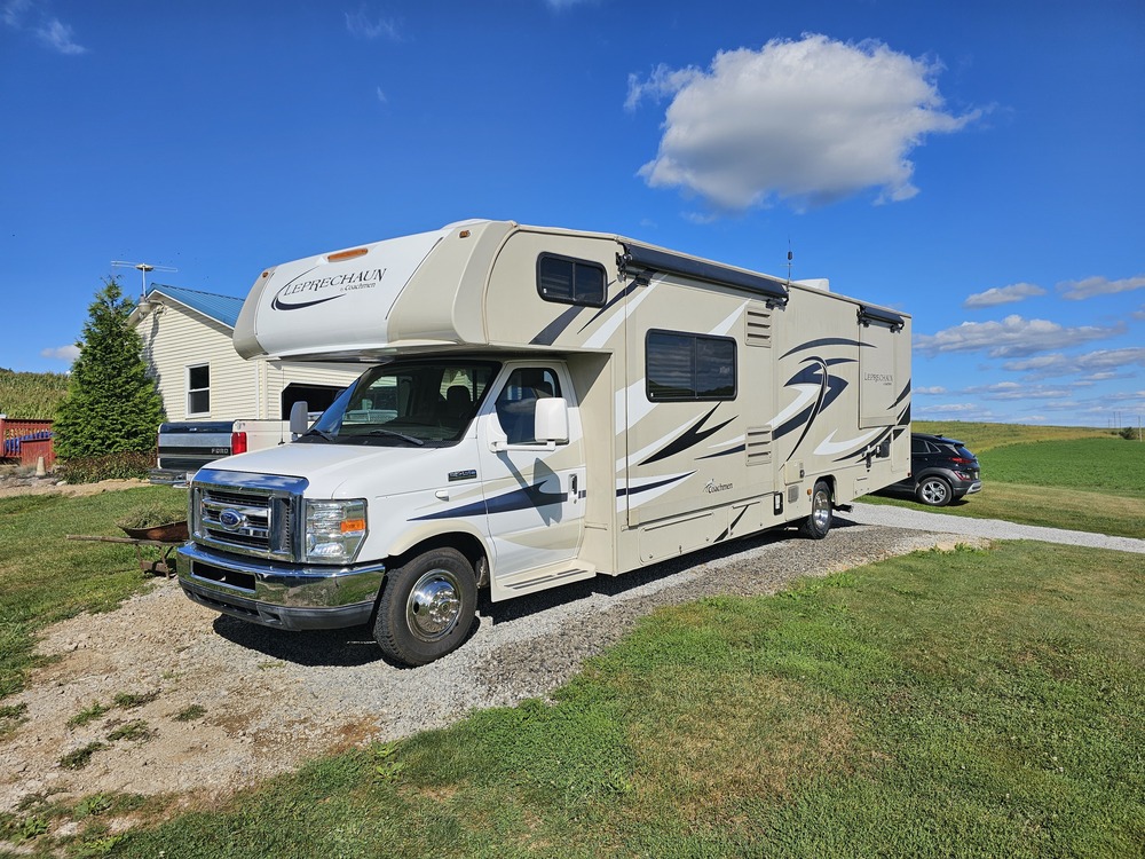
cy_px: 430
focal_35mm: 23
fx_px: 761
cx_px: 572
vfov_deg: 58.9
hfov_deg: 73.9
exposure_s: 1/1663
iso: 10
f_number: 1.7
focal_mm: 6.3
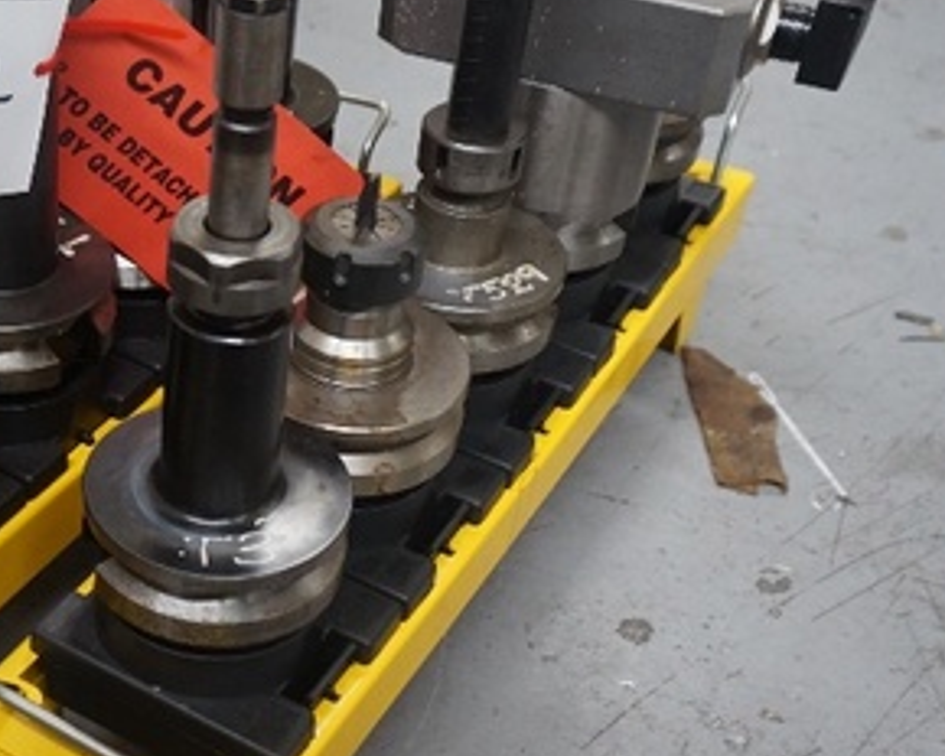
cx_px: 81
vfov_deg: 27.1
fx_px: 1566
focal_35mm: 56
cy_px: 417
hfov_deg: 31.8
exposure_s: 1/160
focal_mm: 16
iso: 1000
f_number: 4
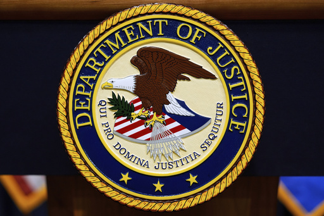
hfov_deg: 38.2
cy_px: 108
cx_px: 162
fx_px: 468
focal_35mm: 52
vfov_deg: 26.0
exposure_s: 1/500
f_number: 2.8
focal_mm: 52
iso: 3200
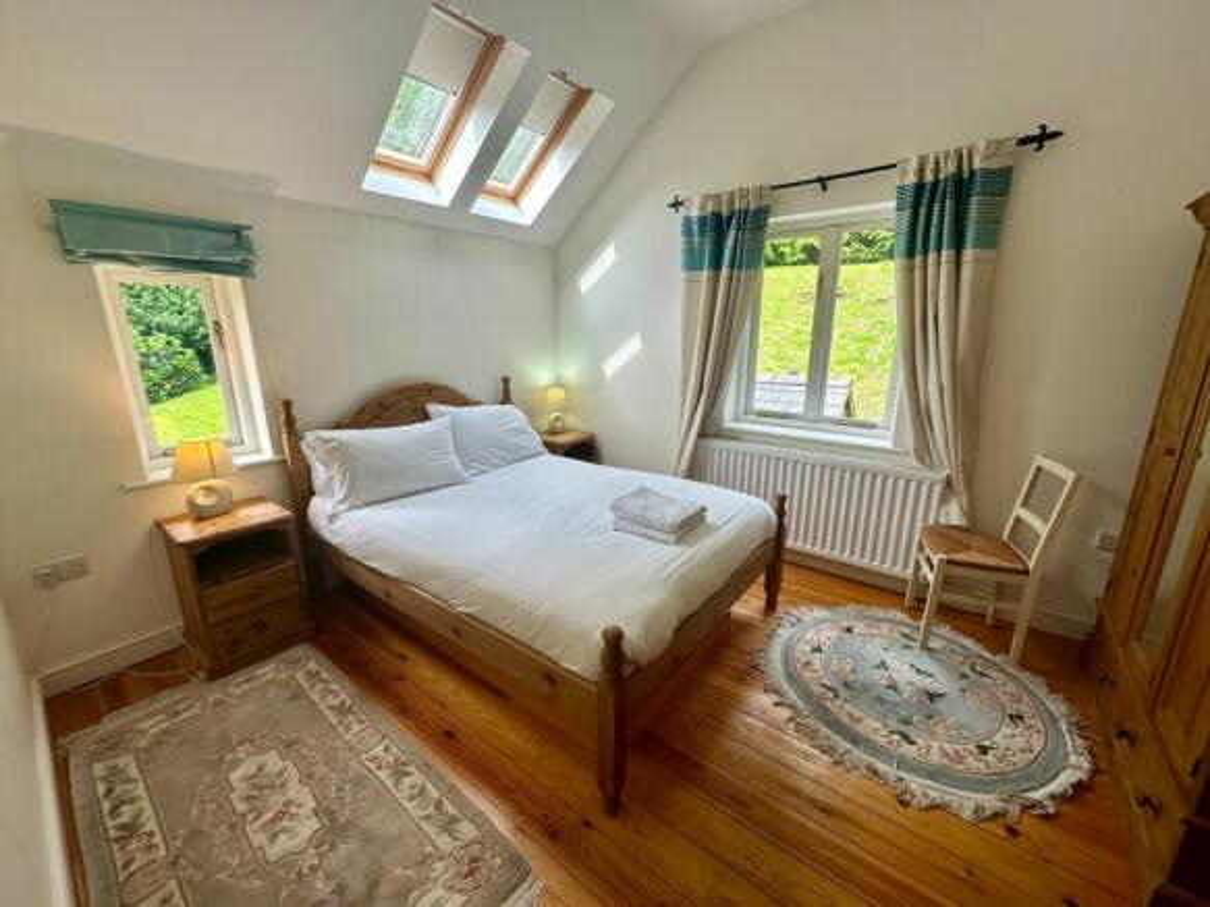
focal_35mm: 14
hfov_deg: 102.1
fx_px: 489
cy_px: 454
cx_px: 605
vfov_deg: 85.7
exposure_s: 1/100
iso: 50
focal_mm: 2.22
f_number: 2.2
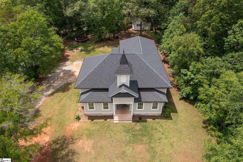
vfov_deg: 46.4
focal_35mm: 28
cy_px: 81
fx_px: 189
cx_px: 122
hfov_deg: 65.5
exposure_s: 1/320
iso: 100
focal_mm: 10.26
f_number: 2.8
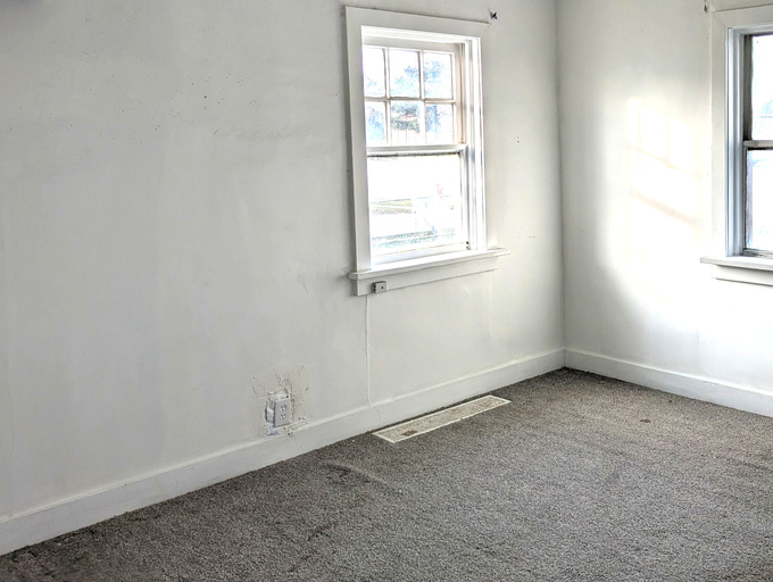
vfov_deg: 39.3
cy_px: 192
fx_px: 805
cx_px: 576
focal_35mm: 36
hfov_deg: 49.3
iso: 50
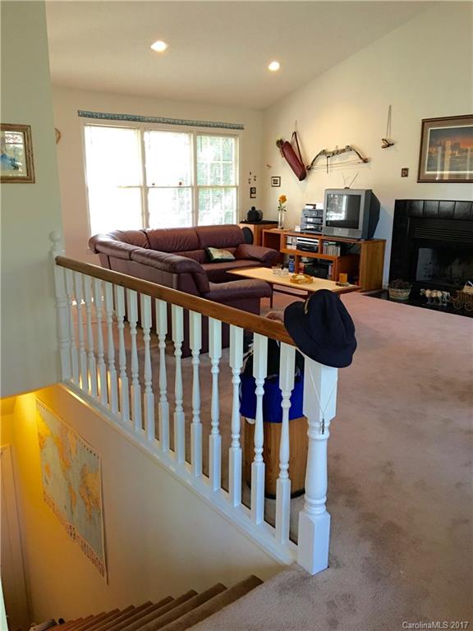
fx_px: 528
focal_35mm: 29
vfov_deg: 61.7
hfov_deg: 48.2
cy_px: 316
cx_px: 236
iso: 80
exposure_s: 1/15
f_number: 2.2
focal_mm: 4.15
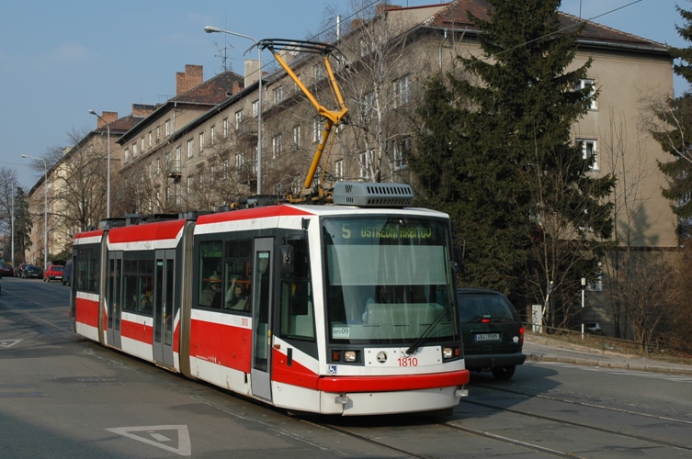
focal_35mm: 56
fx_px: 1068
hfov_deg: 35.9
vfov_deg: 24.3
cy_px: 229
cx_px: 342
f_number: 5
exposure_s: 1/800
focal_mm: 29
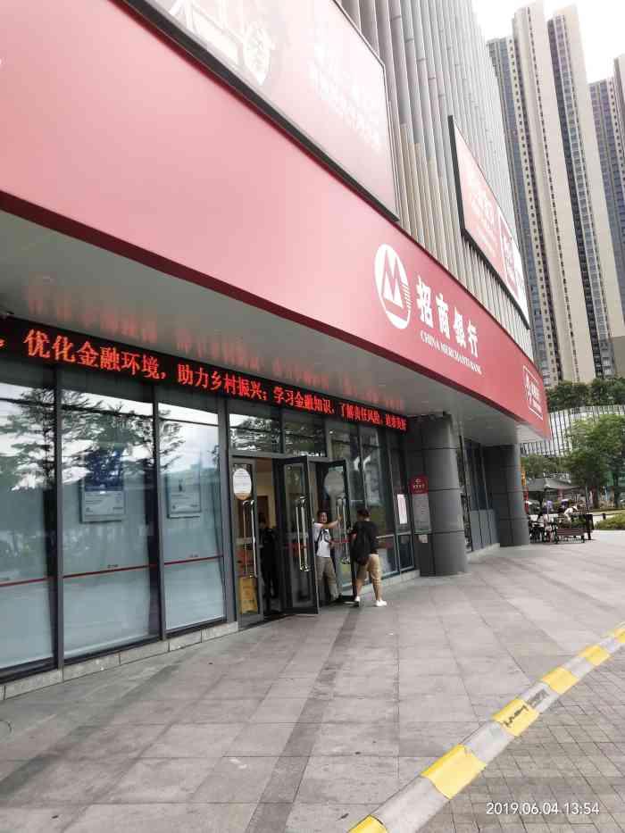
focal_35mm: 30
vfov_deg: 60.0
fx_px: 722
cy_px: 416
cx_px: 312
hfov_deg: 46.8
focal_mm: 3.95
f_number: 1.8
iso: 50
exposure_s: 1/118
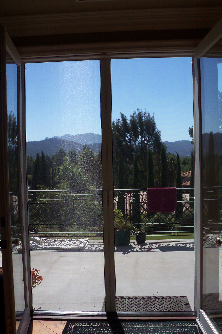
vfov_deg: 48.5
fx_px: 370
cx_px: 112
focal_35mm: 40
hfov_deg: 33.4
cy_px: 167
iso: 80
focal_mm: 6.3
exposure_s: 1/400
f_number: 5.6
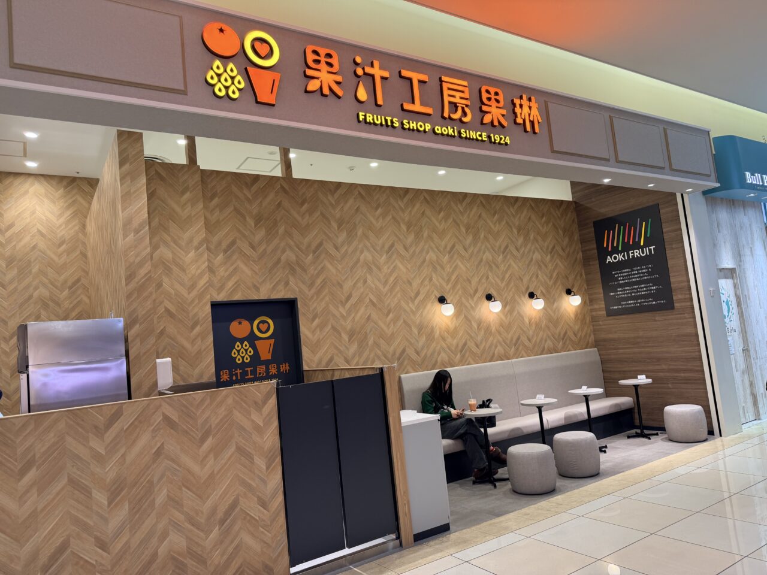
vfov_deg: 56.8
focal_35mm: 24
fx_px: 532
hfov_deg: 71.6
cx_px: 384
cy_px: 288
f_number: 1.78
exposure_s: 1/100
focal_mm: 6.76
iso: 100
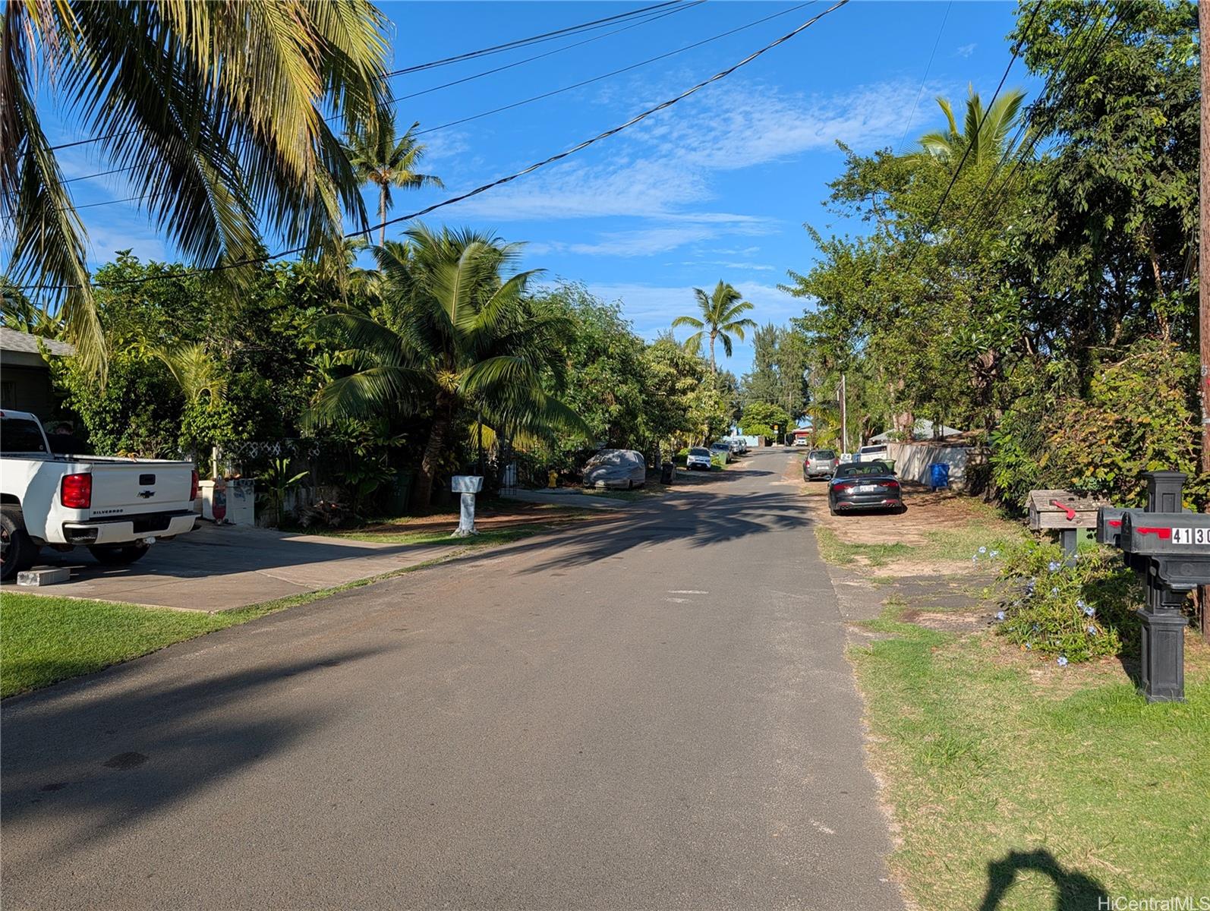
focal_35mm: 24
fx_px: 840
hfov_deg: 71.5
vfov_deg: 56.9
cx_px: 605
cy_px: 456
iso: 19
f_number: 1.68
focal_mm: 6.9
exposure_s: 1/1214
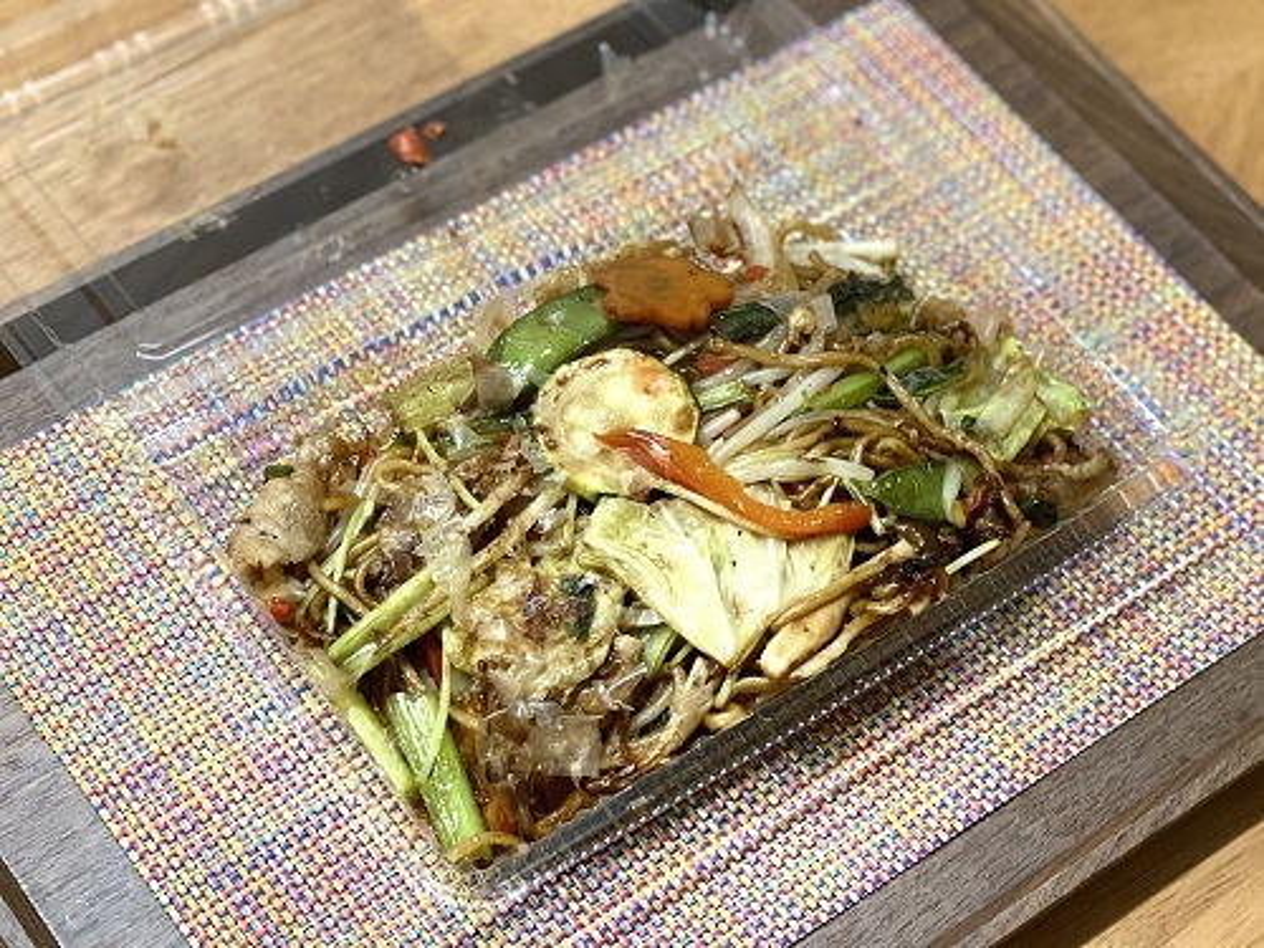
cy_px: 474
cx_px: 632
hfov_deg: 36.8
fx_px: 1899
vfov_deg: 28.0
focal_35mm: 52
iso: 250
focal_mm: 6
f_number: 2
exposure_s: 1/93
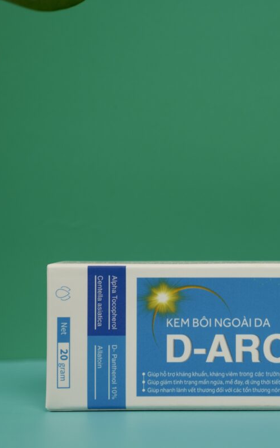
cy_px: 225
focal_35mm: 81
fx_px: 986
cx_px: 273
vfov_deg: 25.6
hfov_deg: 15.9
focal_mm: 35
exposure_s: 1/60
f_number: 4
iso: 125
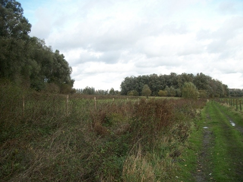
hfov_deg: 56.8
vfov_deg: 44.2
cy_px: 91
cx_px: 122
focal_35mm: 32
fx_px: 225
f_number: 2.9
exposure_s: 1/400
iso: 80
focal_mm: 5.7
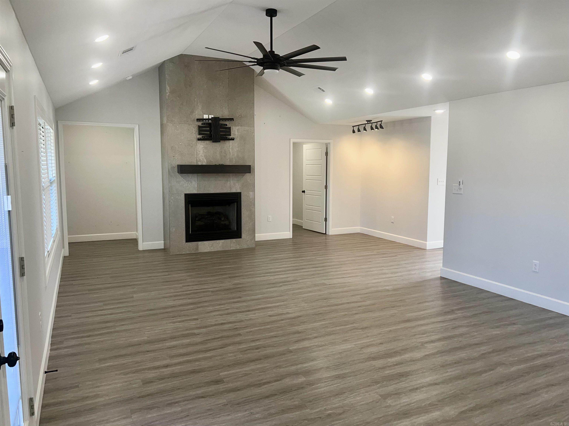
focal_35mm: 26
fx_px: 427
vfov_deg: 53.1
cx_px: 284
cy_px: 213
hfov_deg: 67.3
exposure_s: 1/120
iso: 80
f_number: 1.5
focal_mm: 5.7
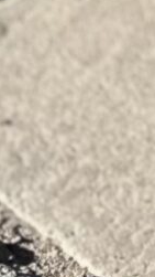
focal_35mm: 289
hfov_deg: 3.9
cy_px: -520
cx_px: 667
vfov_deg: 6.8
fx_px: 2114
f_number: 1.5
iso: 50
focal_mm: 5.7
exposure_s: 1/1645
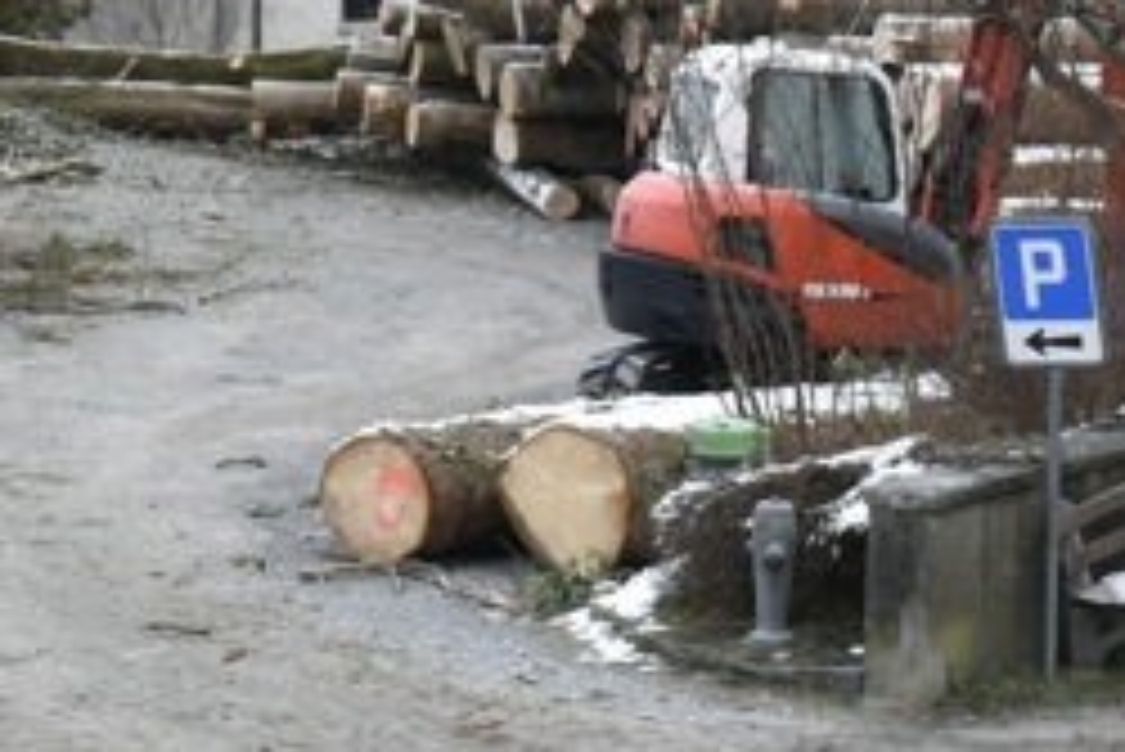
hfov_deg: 10.7
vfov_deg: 7.2
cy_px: -146
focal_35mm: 189
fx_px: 5909
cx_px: -153
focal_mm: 55
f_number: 11
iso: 10000
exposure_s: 1/500
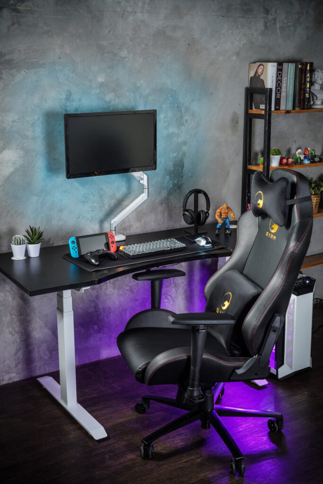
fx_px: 673
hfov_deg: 27.0
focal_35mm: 50
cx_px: 162
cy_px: 242
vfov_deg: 39.6
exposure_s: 13
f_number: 8
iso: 200
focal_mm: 50
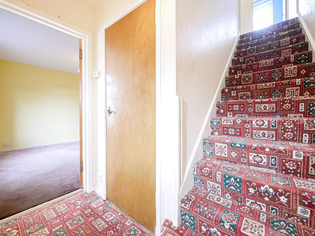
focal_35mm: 14
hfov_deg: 102.1
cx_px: 158
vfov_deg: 85.7
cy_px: 118
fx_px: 127
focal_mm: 7
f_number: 4
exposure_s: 1/40
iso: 3200
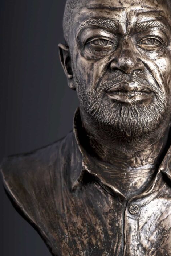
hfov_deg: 6.2
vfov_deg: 9.4
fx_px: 1567
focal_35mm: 220
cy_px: 144
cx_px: 121
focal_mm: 135
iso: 100
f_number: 4
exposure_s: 1/250
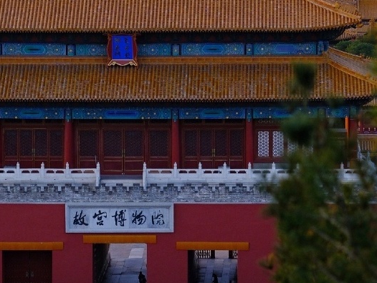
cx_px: 113
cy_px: 29
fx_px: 2866
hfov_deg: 7.5
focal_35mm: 263
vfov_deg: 5.6
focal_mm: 80
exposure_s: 1/200
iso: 640
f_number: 5
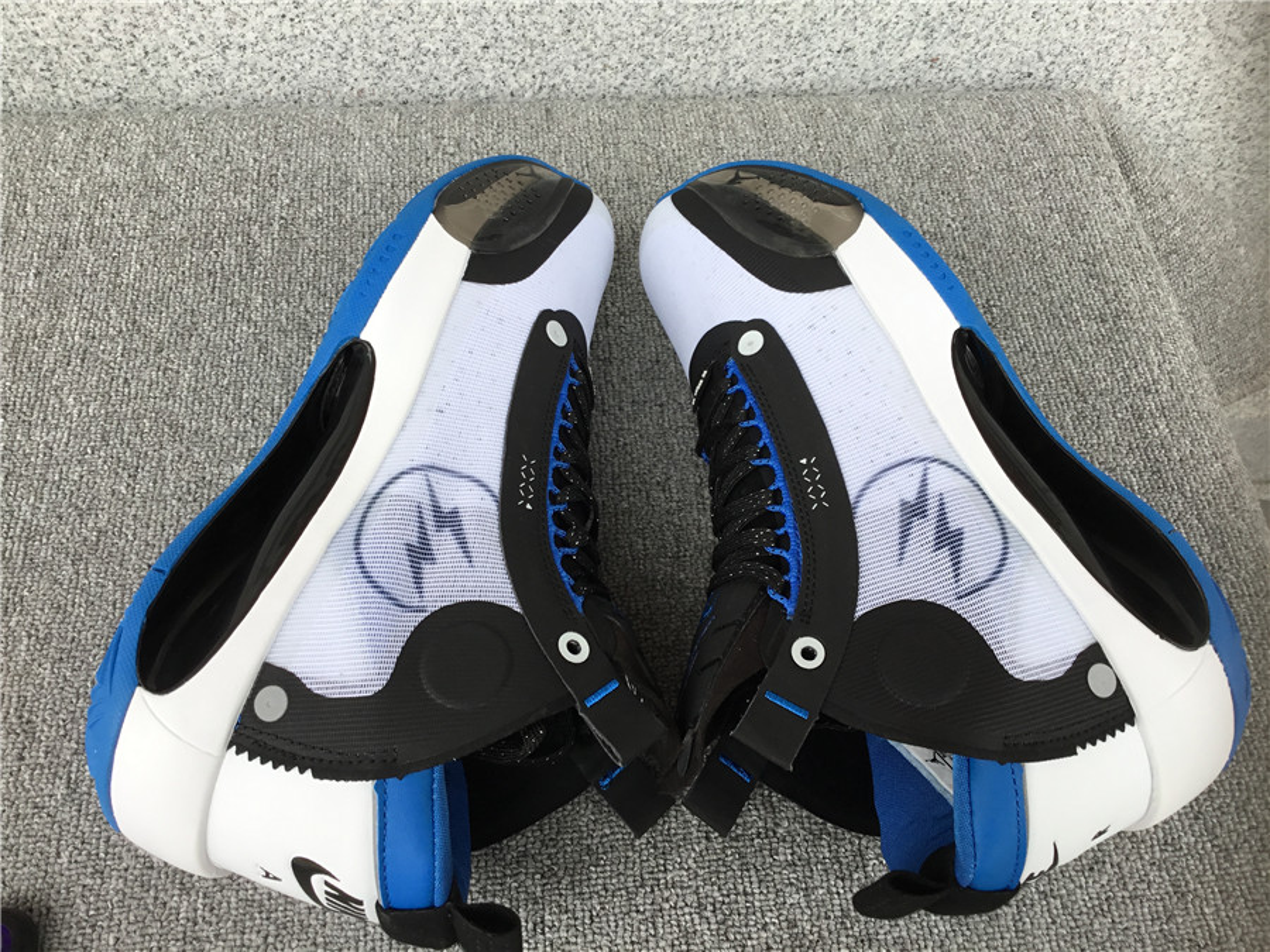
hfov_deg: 58.4
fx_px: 1137
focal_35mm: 31
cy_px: 476
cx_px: 635
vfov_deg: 45.4
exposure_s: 1/114
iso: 25
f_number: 2.4
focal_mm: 3.3
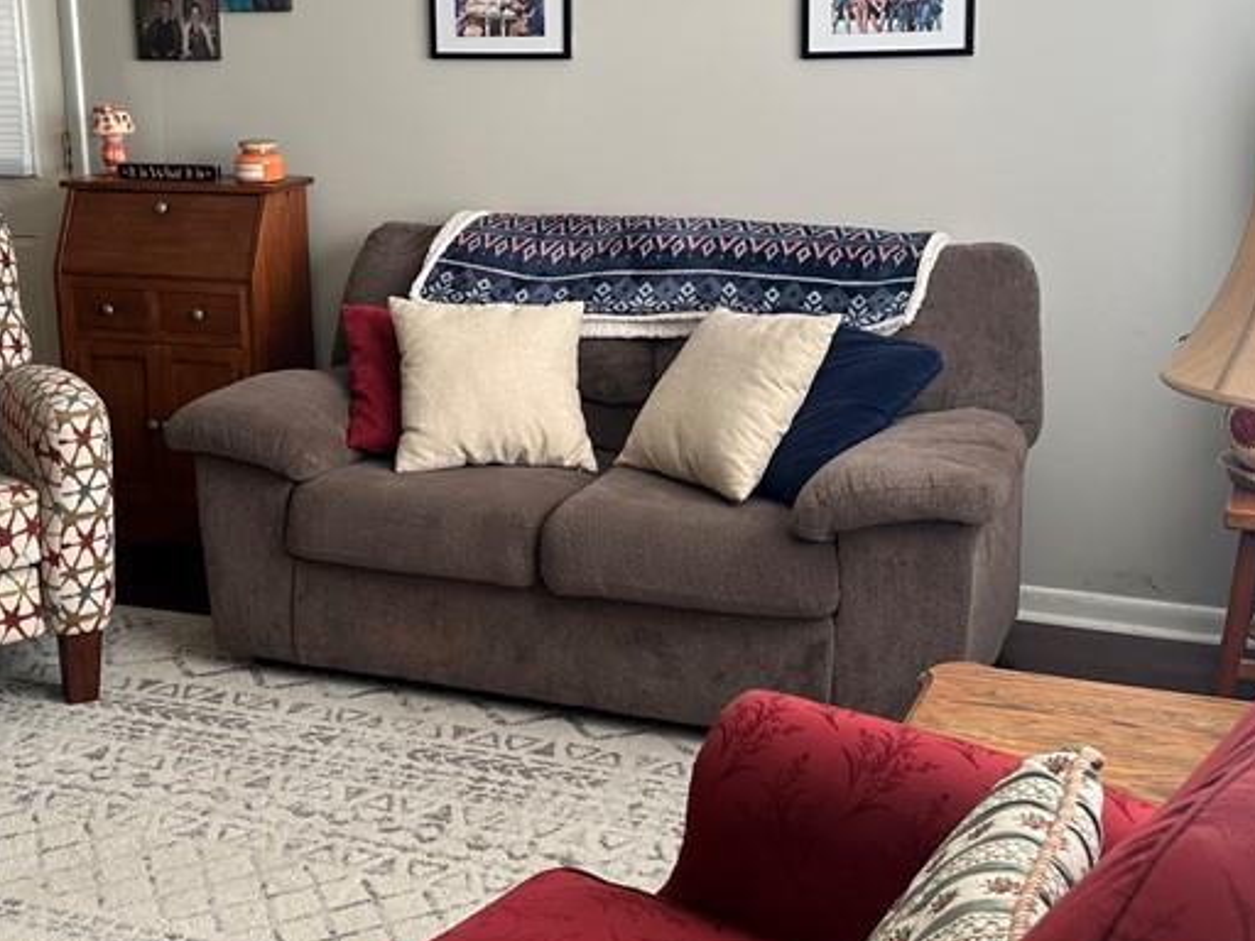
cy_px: 311
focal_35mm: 48
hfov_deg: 39.5
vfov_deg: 30.0
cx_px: 525
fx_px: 1740
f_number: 1.78
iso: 50
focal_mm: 6.86
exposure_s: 1/125
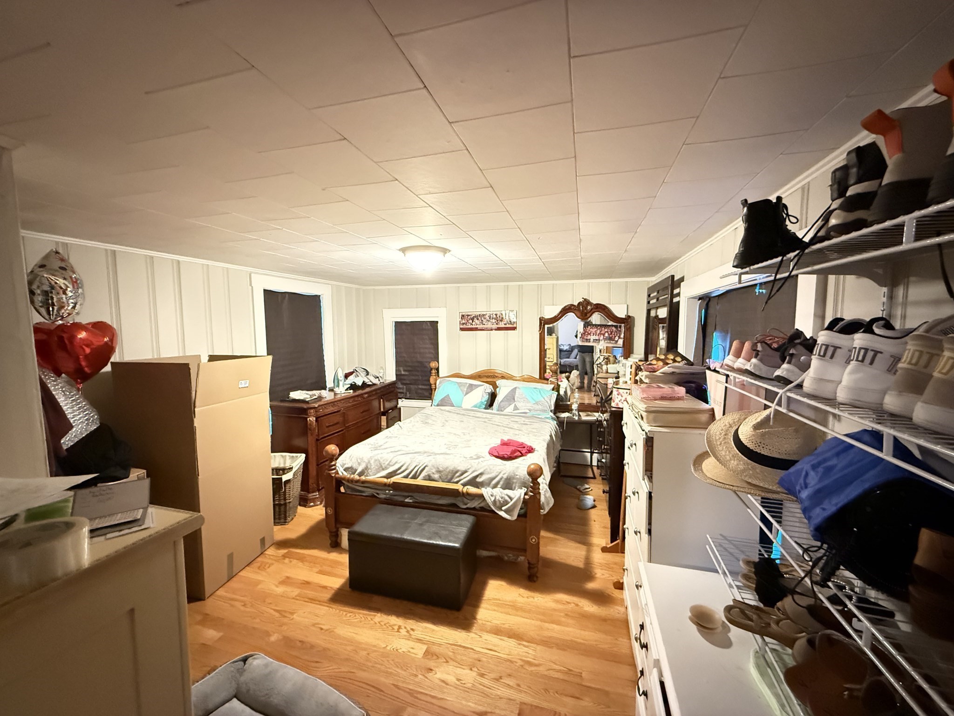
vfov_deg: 85.7
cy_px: 358
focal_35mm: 14
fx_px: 386
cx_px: 477
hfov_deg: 102.1
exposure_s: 1/24
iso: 2500
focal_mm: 2.22
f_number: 2.2
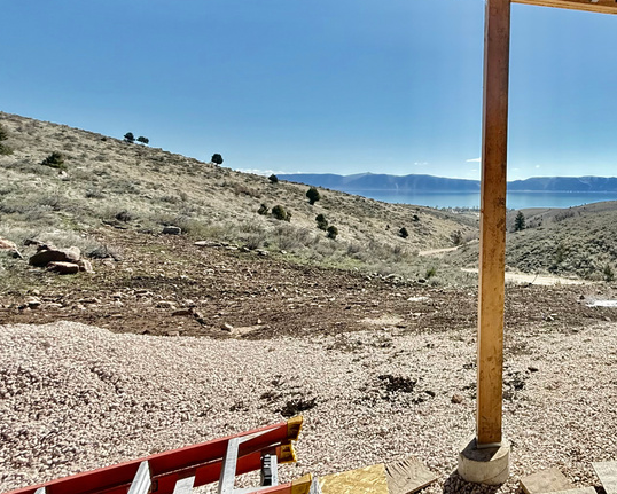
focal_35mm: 26
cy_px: 157
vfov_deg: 53.7
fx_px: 475
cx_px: 533
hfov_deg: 58.3
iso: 64
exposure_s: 1/1339
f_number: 2.2
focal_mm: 2.22
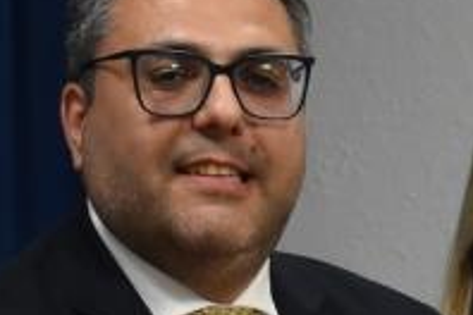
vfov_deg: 4.4
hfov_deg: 6.5
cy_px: 302
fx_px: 4073
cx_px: 898
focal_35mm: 310
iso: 1600
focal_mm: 40
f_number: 4.5
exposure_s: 1/80
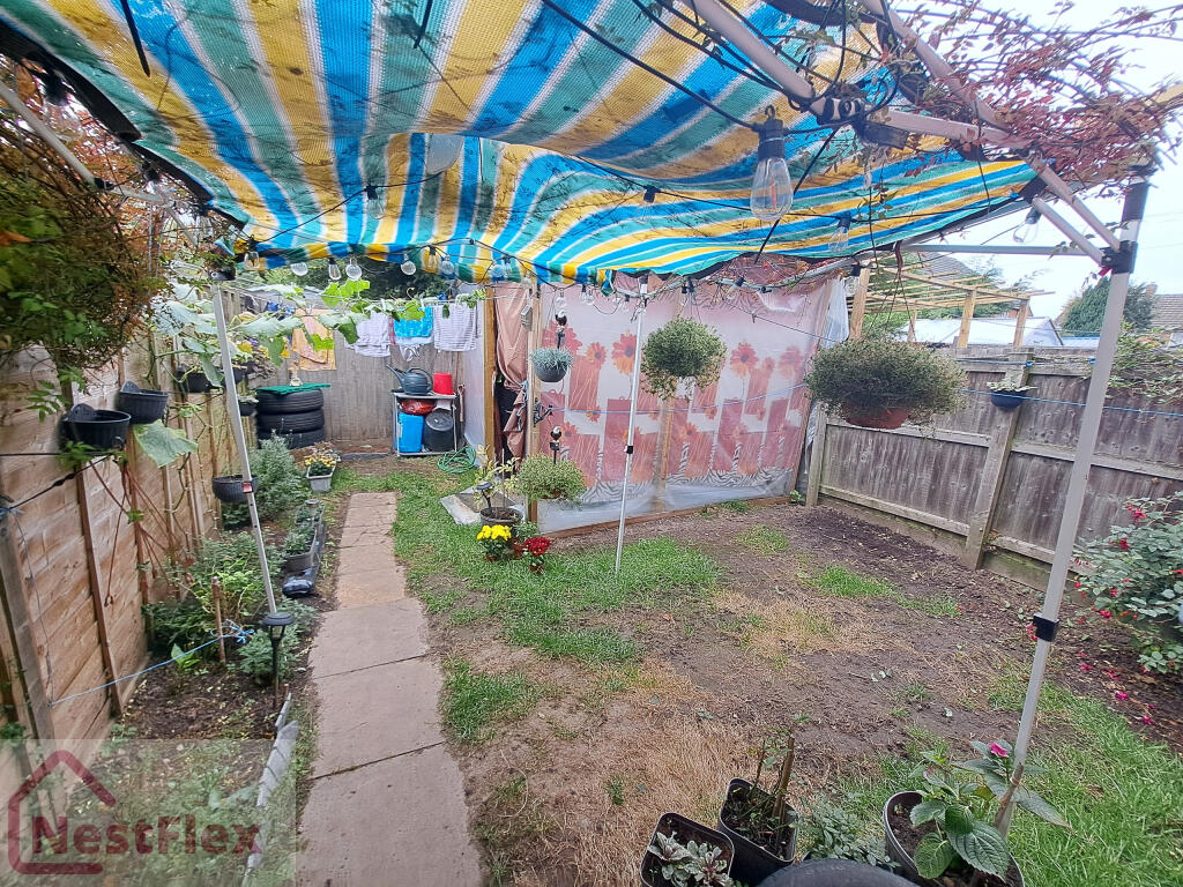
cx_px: 592
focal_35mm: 13
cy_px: 444
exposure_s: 1/100
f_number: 2.2
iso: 50
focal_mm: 1.74
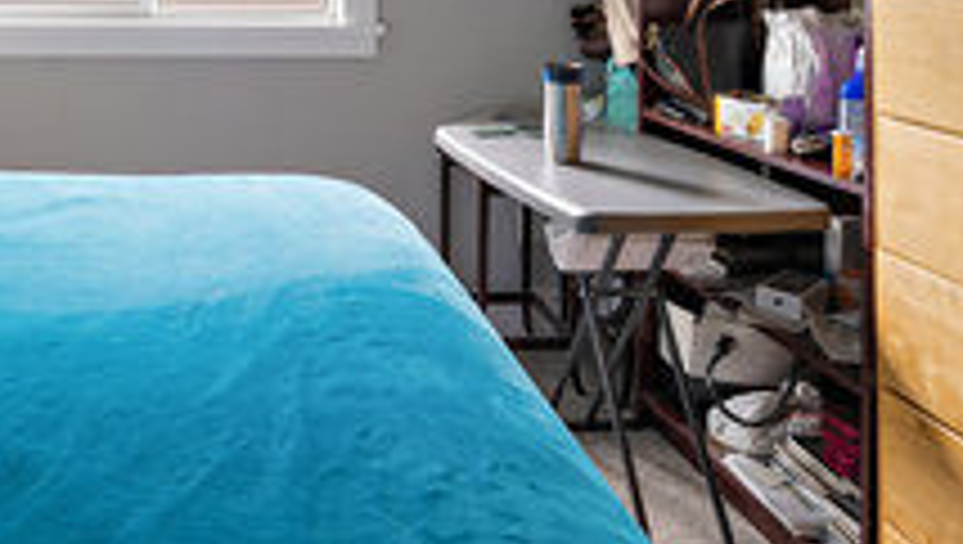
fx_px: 869
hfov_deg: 53.8
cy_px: -85
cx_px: 182
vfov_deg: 30.3
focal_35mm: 34
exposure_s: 1/1.67
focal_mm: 16
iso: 400
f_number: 7.1
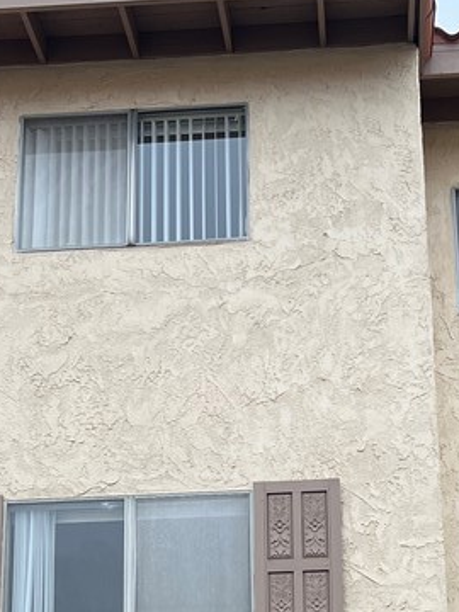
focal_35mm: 74
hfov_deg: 19.8
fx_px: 1308
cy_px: 738
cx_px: 330
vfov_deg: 23.9
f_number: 1.5
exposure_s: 1/544
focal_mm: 5.7
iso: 50
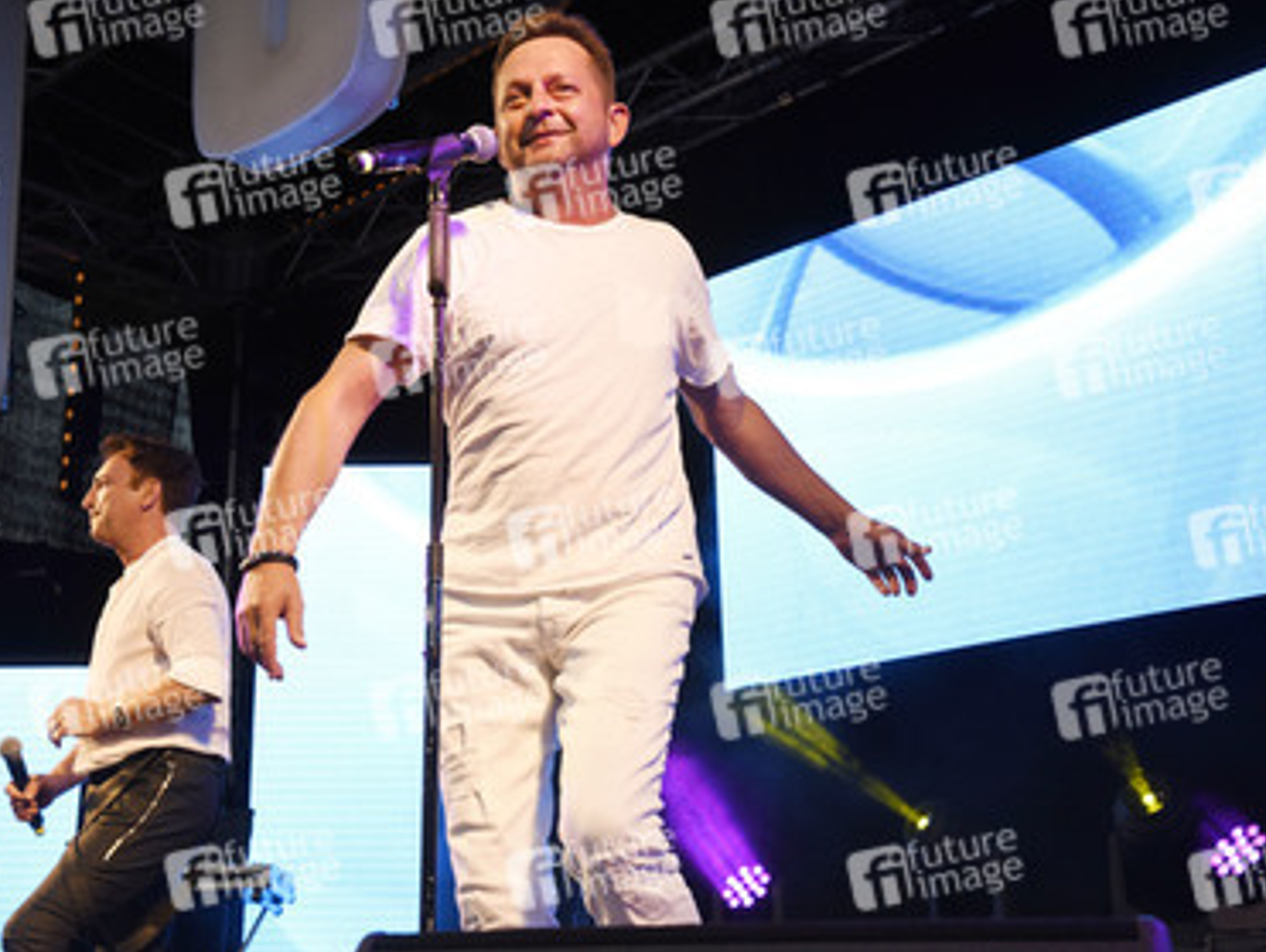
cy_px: 444
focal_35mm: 56
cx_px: 503
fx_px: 2050
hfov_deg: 34.2
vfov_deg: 26.1
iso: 1250
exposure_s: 1/160
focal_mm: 48
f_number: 8
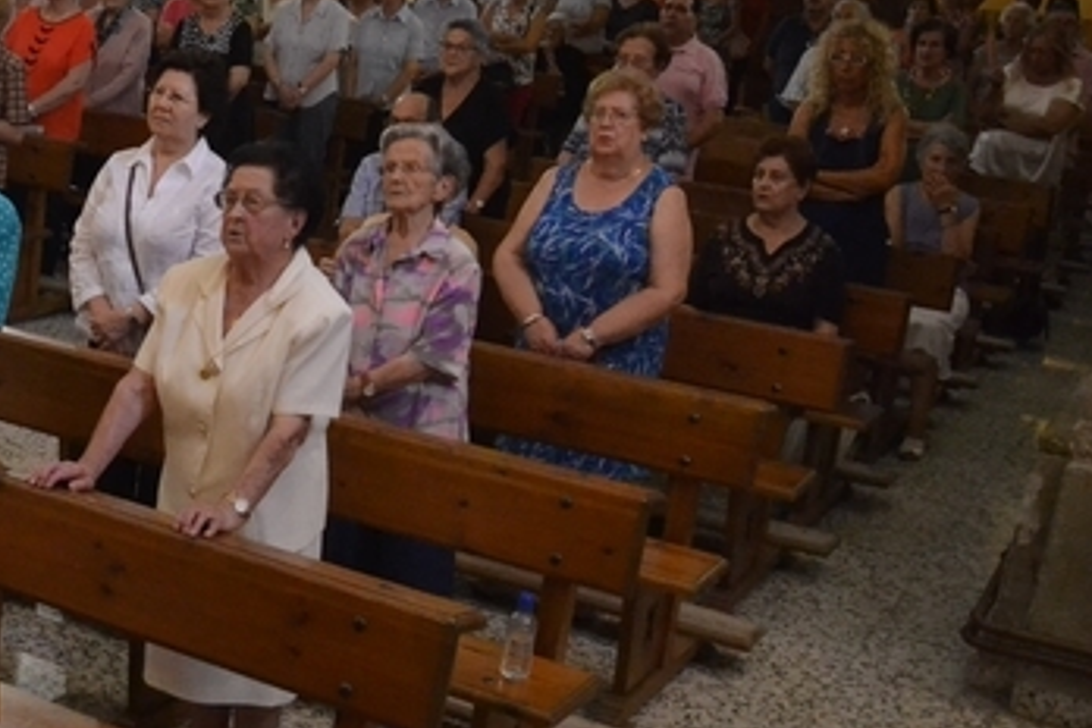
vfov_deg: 21.9
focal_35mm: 62
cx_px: -63
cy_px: 378
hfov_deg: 29.6
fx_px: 1881
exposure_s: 1/60
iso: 3200
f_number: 4
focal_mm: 18
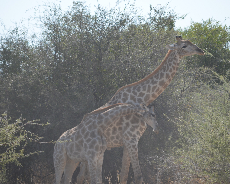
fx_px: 3479
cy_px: 92
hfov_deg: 3.8
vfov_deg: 3.0
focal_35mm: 511
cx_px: 117
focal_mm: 300
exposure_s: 1/640
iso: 200
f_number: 6.3
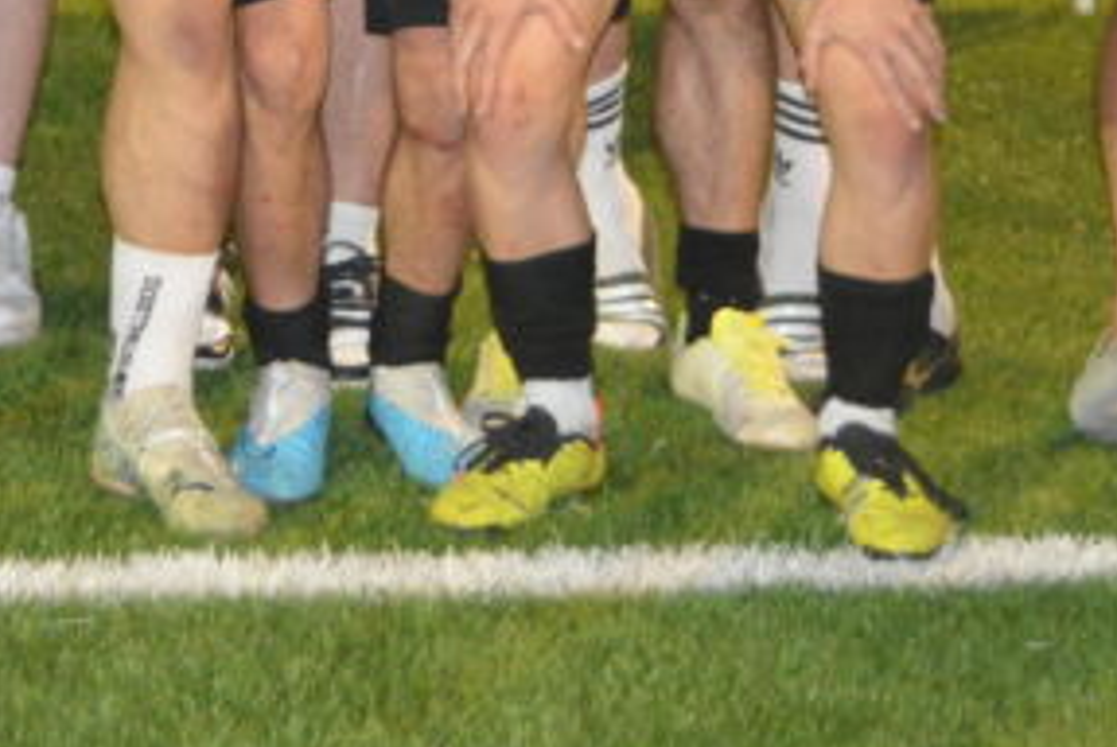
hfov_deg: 12.5
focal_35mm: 162
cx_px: -16
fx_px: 5032
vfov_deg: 8.2
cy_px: -500
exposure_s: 1/60
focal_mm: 32
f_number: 4.5
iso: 2500
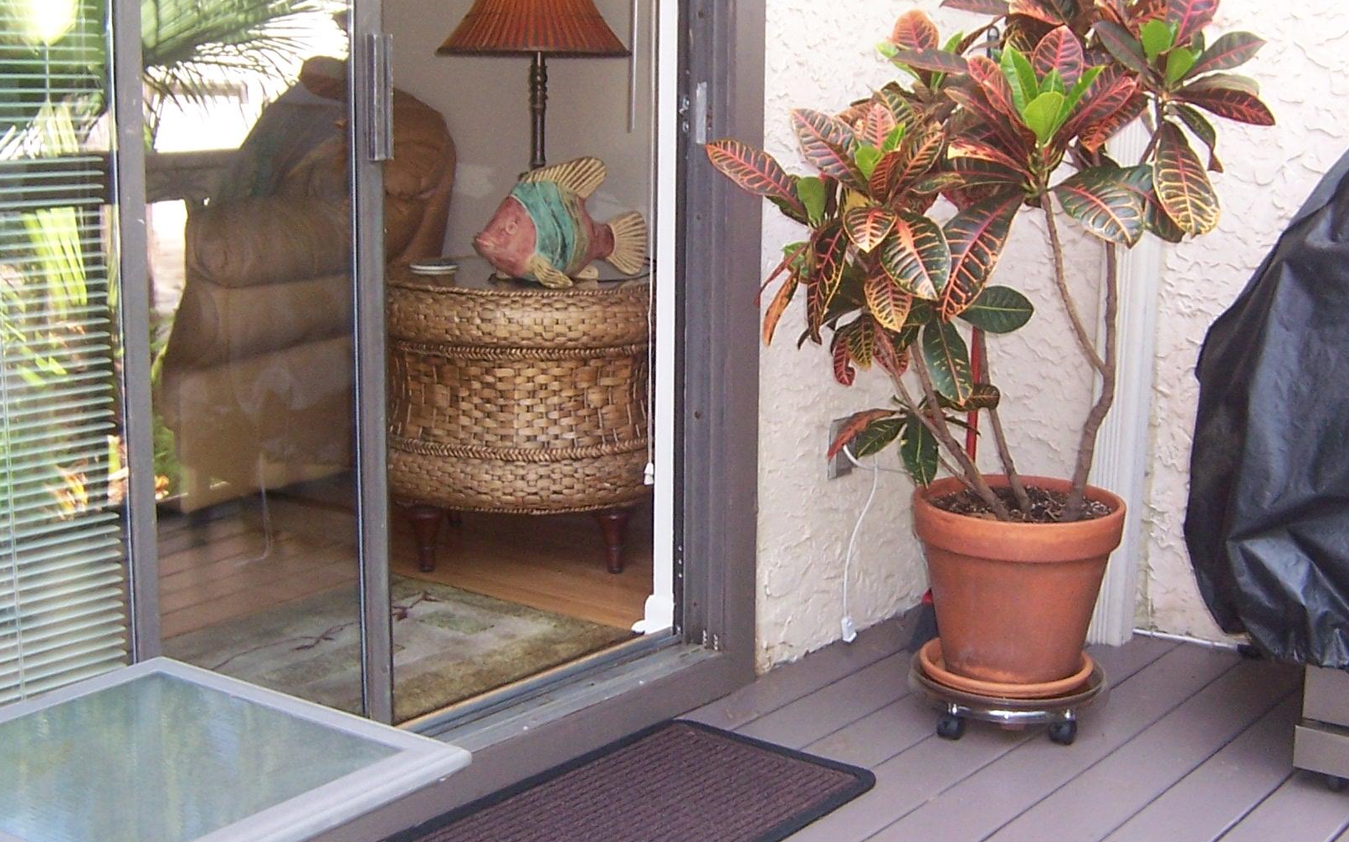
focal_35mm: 50
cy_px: 359
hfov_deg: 40.3
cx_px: 717
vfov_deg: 25.8
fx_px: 1838
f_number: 2.8
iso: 140
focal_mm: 5.5
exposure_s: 1/90
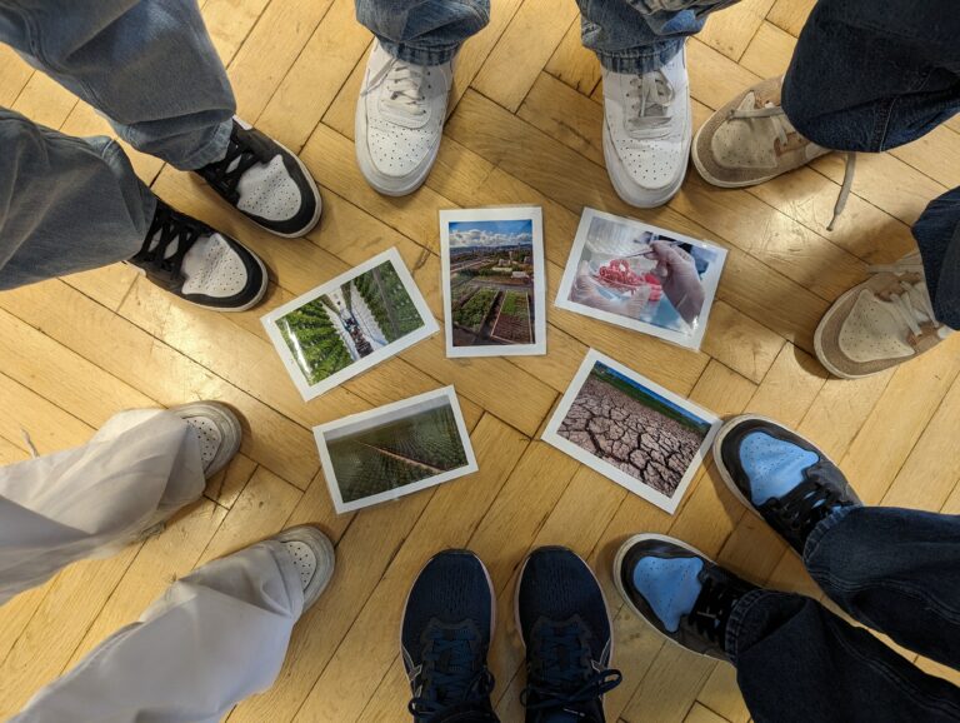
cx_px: 480
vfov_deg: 56.9
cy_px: 362
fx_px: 666
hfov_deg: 71.5
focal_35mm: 24
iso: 247
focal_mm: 6.9
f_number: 1.68
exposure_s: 1/50
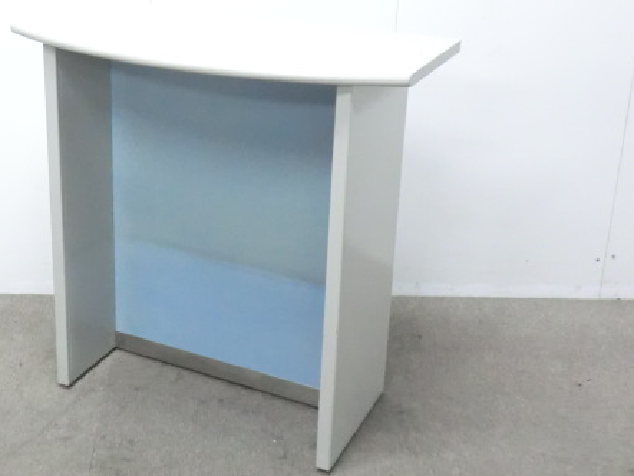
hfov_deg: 34.6
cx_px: 214
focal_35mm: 55
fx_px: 1008
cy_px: 145
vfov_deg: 26.4
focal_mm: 6.9
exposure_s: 1/40
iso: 800
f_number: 3.9
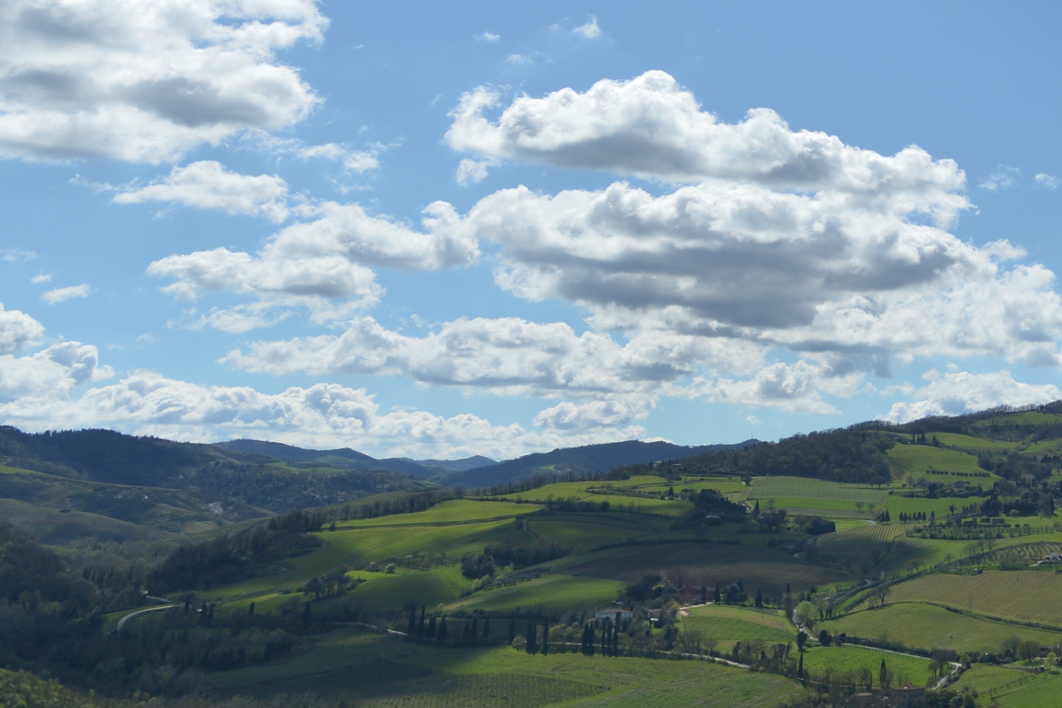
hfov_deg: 84.0
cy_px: 354
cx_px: 531
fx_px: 590
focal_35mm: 20
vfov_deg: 61.9
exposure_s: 1/500
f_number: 9
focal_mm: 20
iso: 100
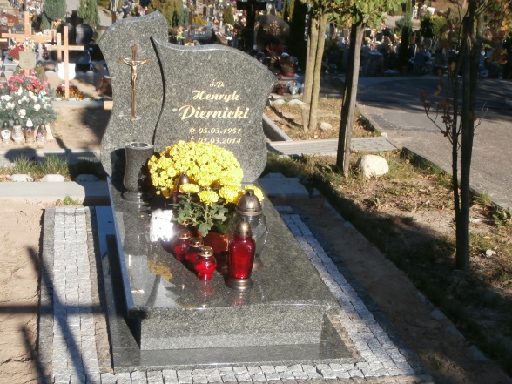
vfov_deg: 23.7
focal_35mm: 62
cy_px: 192
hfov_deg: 31.2
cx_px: 251
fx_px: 917
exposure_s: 1/400
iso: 100
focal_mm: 10.11
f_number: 4.5
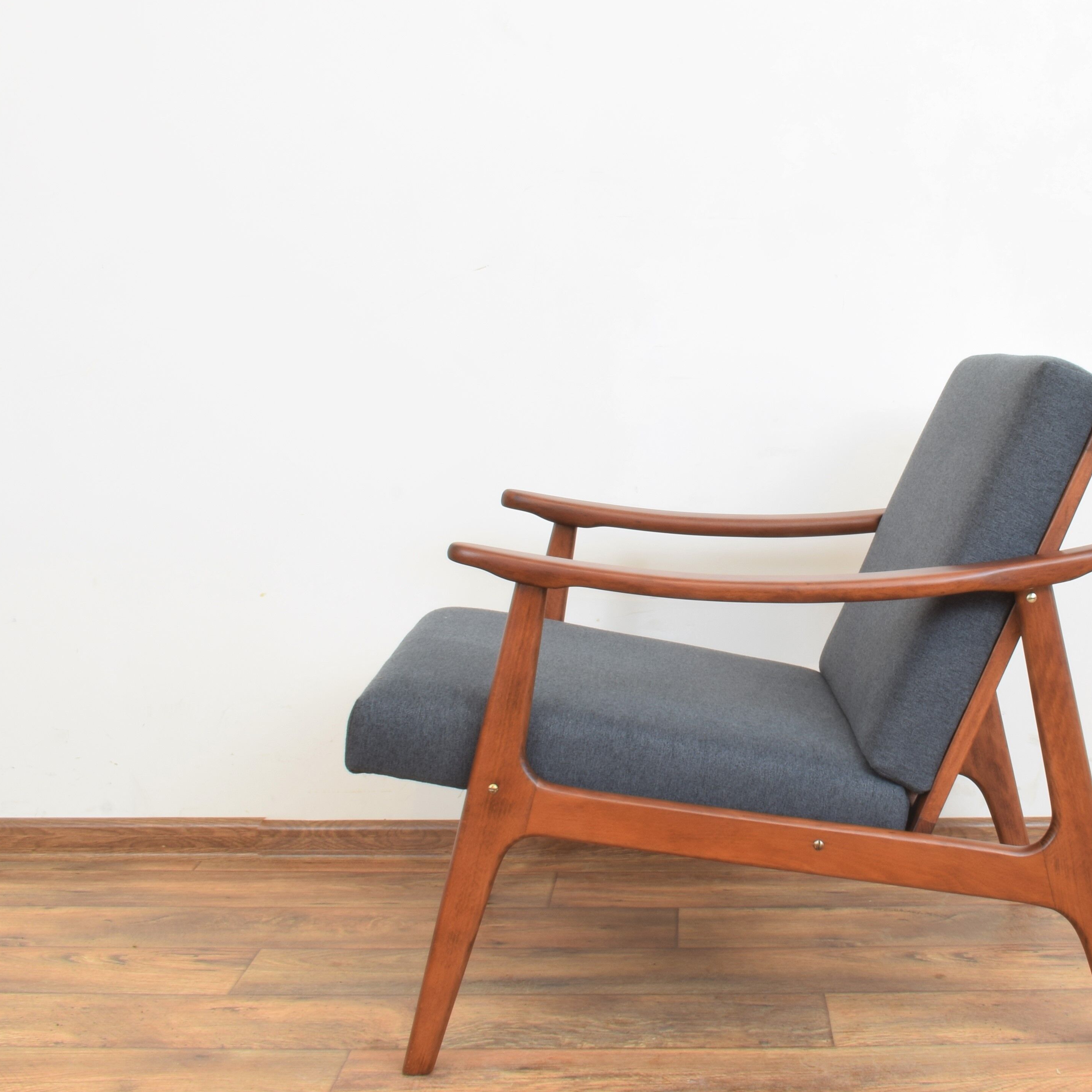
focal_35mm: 53
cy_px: 498
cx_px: 798
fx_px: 1892
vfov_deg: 32.2
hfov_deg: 31.7
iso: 100
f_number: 25
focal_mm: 20
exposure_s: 5
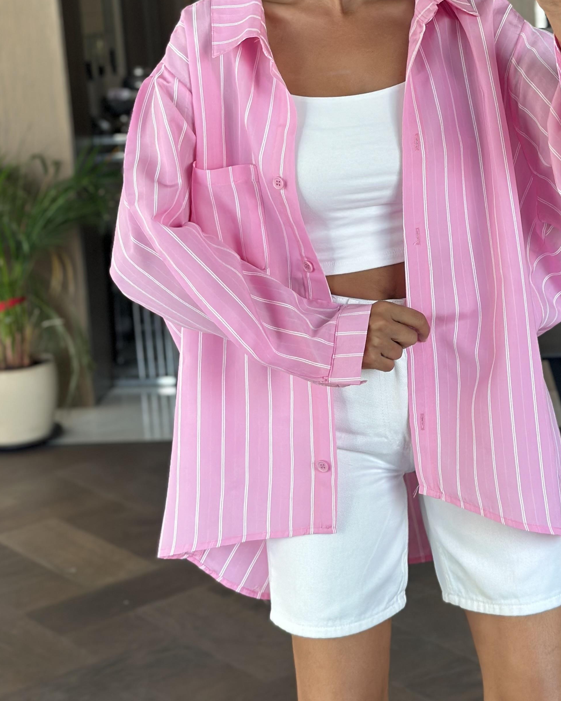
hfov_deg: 19.5
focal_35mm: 78
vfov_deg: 24.3
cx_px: 408
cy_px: 215
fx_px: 1619
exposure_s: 1/67
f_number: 1.78
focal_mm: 6.86
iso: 125
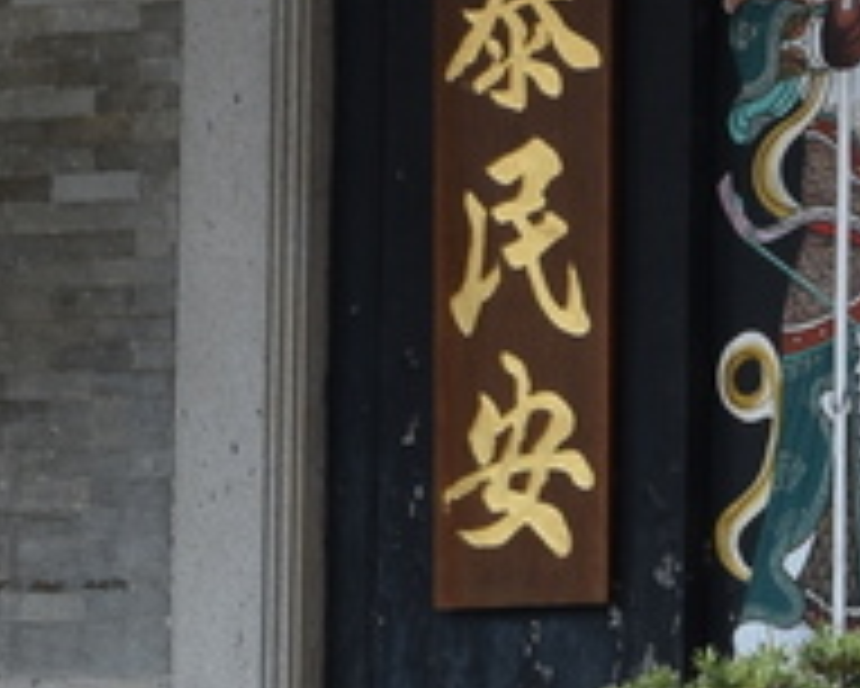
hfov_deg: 3.1
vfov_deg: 2.5
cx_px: 432
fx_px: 15738
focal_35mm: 618
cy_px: 115
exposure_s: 1/250
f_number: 8
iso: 110
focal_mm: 70
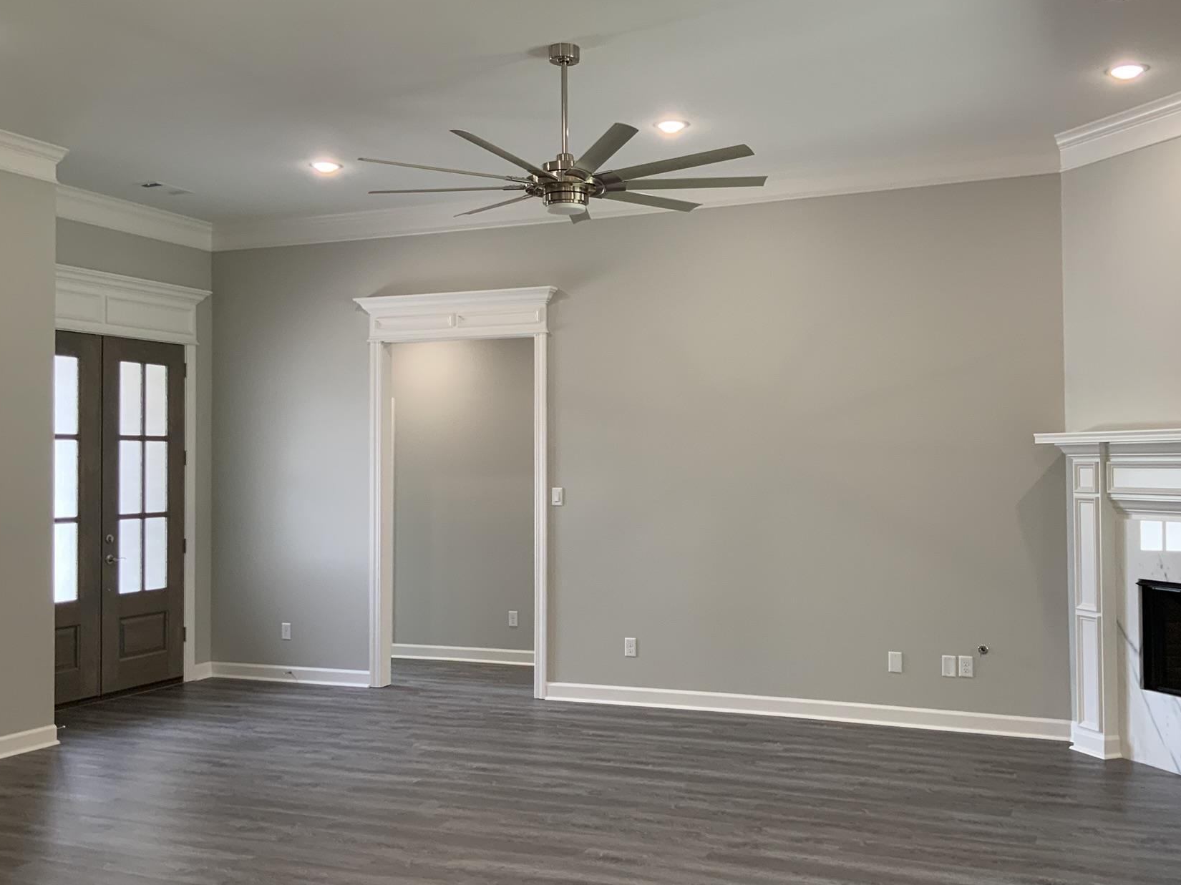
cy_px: 443
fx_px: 1228
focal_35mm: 36
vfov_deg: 39.6
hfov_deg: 51.3
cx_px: 642
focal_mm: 3
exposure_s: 1/60
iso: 50
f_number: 1.8
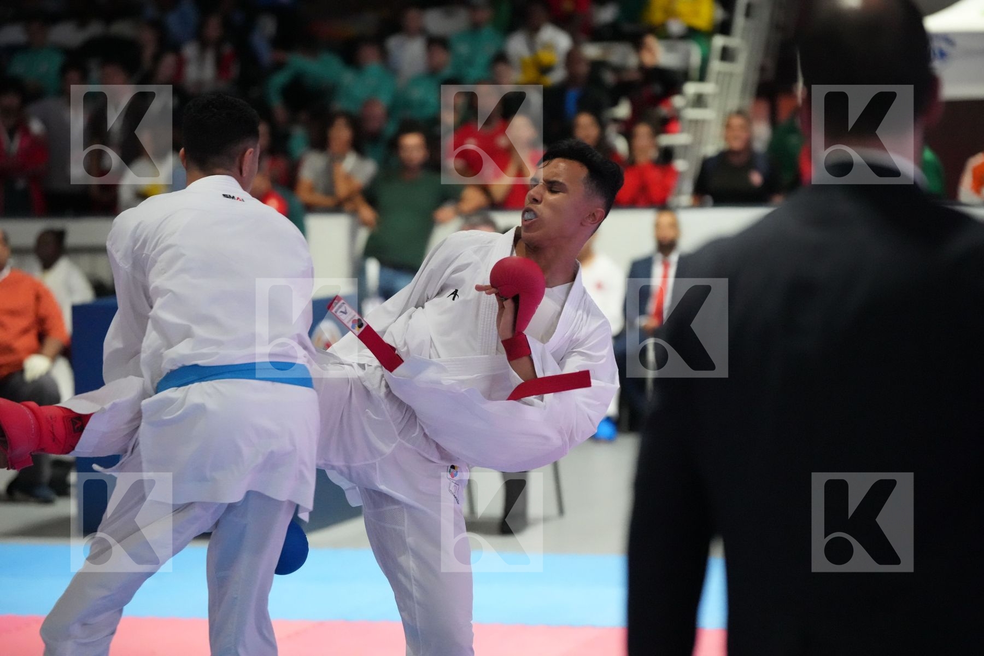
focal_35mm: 123
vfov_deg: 11.1
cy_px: 328
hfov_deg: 16.7
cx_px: 492
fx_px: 3362
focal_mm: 123
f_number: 2.8
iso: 12800
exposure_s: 1/800
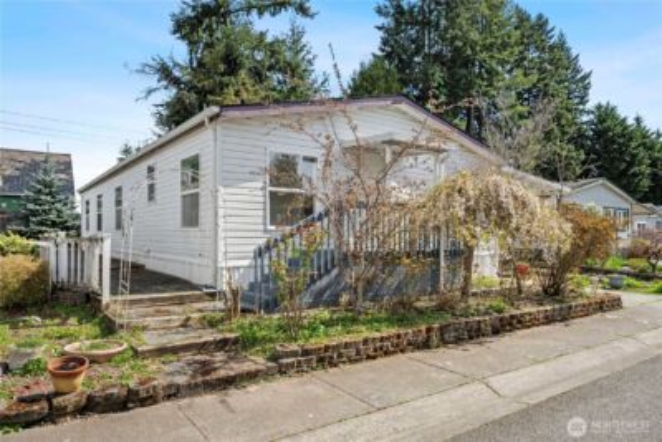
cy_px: 221
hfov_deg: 77.3
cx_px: 331
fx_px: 414
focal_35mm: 22
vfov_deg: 56.2
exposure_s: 1/200
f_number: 8
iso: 200
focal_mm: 22.5
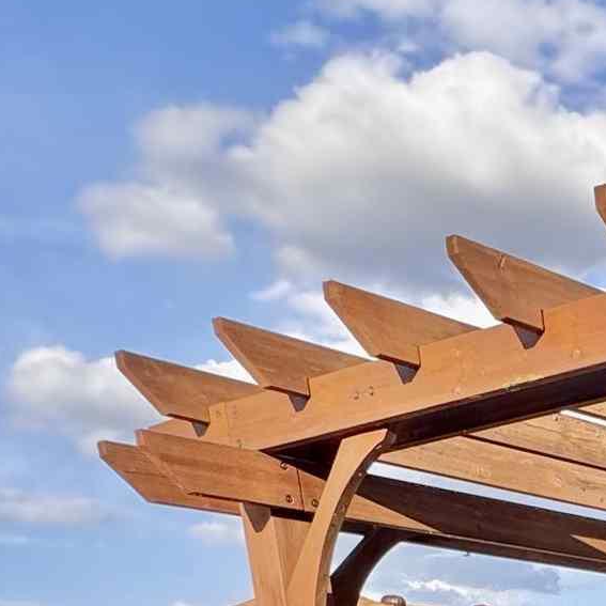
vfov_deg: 19.6
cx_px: 1108
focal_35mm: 67
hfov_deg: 19.1
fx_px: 1327
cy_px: 1069
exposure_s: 1/343
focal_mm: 2.22
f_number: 2.2
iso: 40
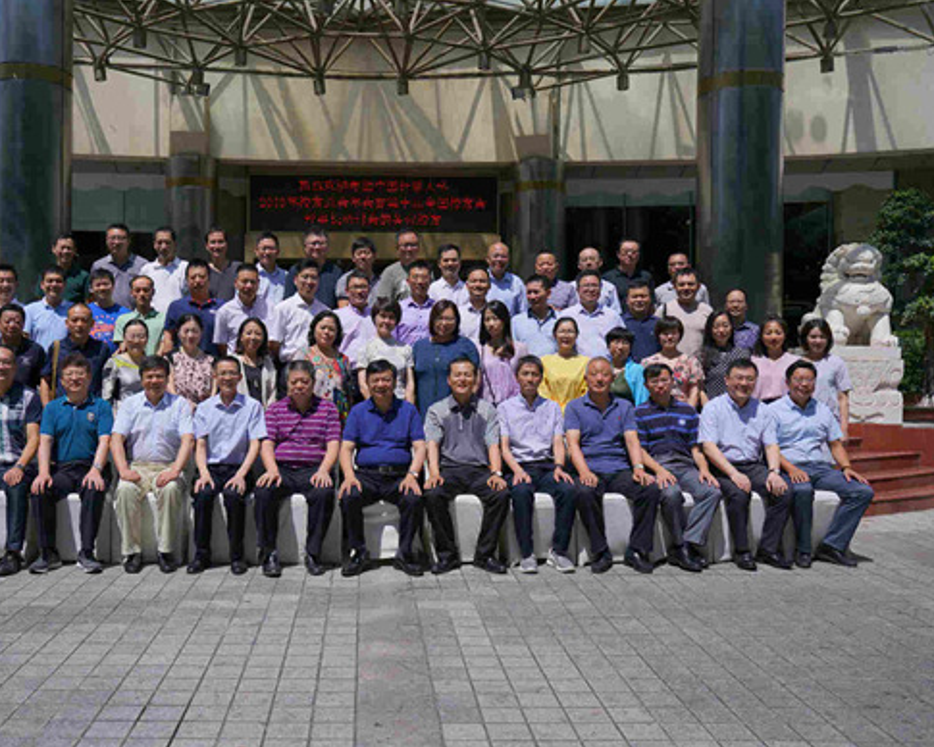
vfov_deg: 41.2
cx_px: 372
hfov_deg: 49.9
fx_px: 995
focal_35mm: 36
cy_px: 383
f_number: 5.6
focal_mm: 31
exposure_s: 1/1000
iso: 100
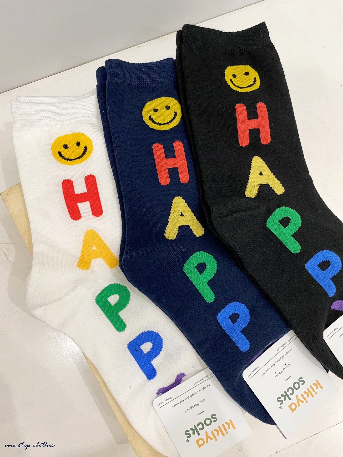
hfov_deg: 53.1
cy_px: 228
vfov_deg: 67.3
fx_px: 344
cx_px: 172
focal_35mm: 26
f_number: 1.8
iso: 200
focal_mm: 4.25
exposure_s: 1/60
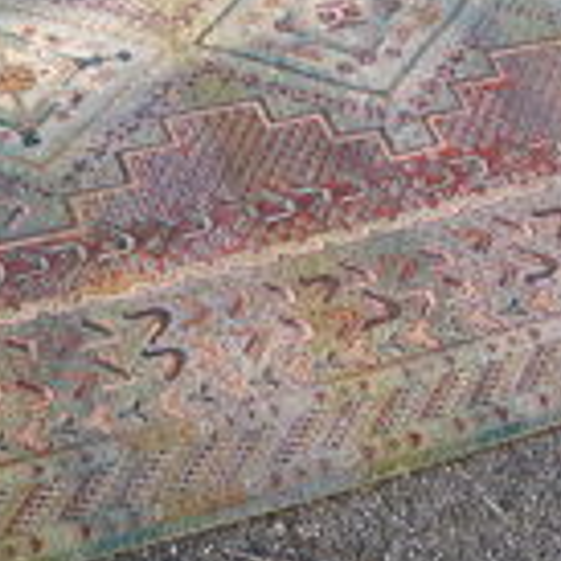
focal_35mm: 93
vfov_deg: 18.7
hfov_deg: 18.6
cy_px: 336
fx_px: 1705
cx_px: 377
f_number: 3.5
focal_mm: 5.2
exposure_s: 1/100
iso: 100
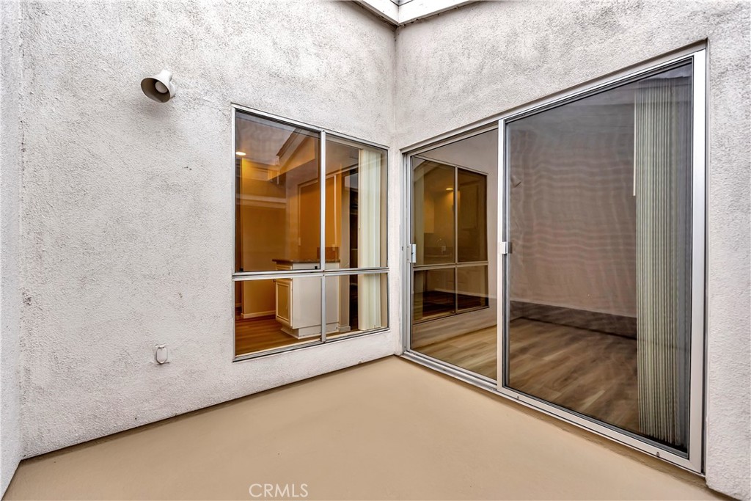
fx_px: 313
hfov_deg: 100.4
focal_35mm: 15
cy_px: 250
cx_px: 376
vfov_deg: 77.3
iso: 125
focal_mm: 10
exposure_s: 1/320
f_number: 2.8
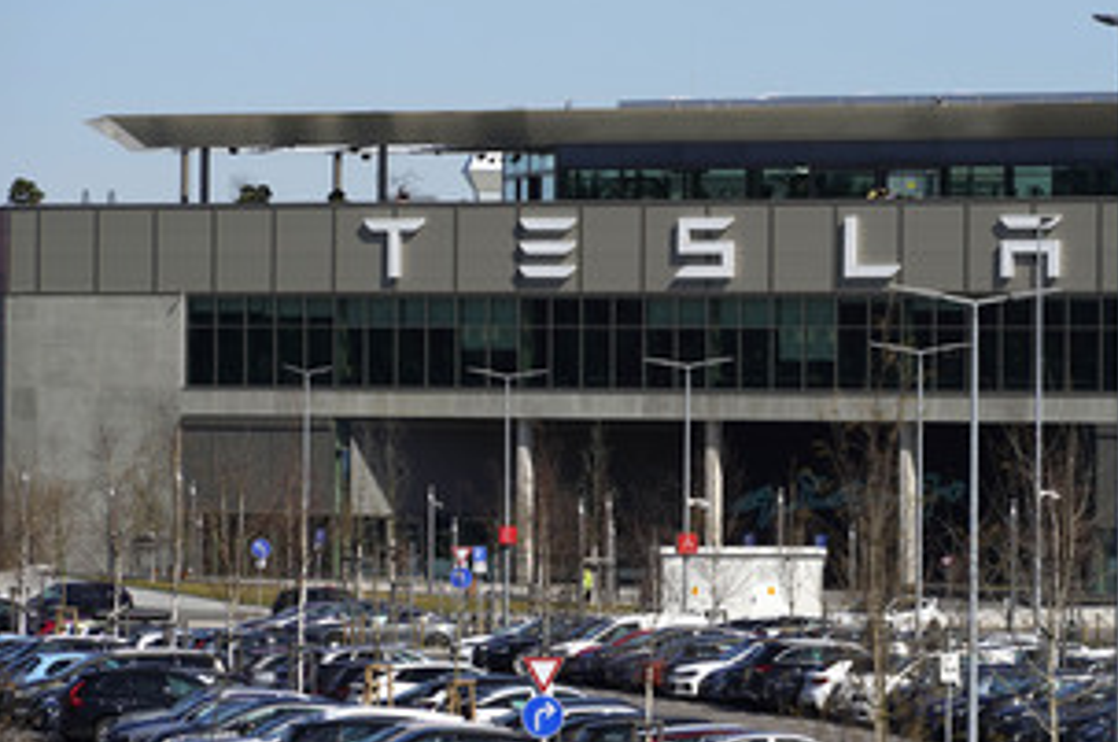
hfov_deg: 6.9
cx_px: 725
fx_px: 9240
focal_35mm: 298
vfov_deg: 4.6
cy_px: 266
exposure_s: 1/800
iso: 100
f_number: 7.1
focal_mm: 200
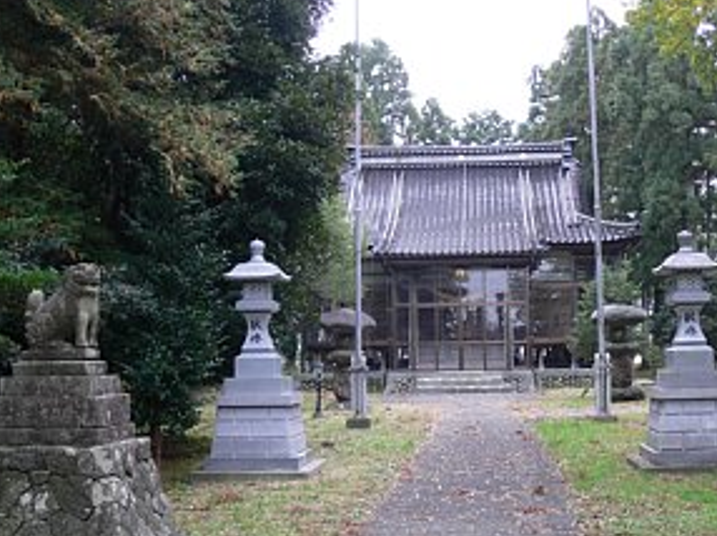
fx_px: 1014
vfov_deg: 29.6
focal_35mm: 49
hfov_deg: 38.8
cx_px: 421
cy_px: 255
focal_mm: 7.4
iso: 100
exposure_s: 1/30
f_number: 2.8
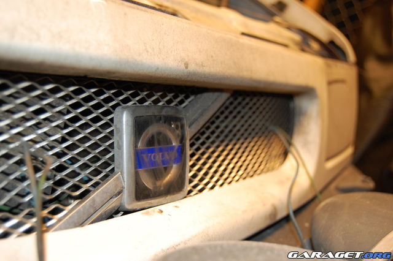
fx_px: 507
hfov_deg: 42.3
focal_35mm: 46
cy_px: 130
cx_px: 196
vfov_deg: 28.9
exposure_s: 1/60
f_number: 4.5
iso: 400
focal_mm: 31
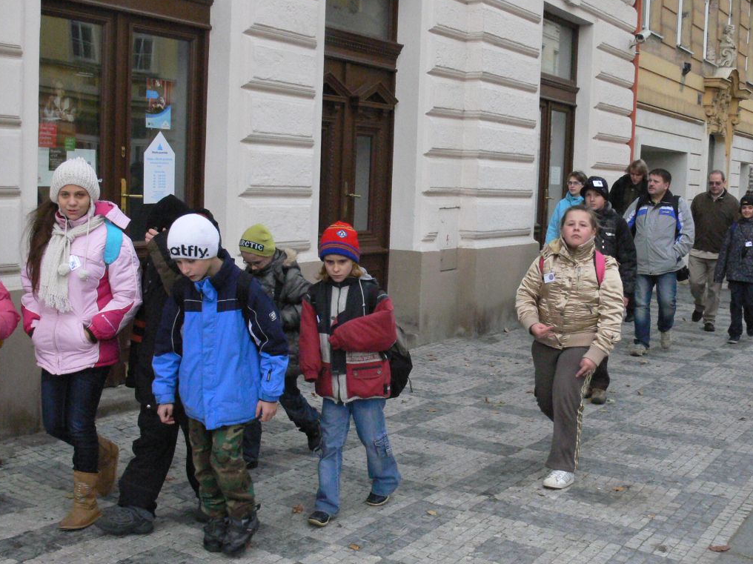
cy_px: 286
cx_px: 368
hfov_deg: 42.1
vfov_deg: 32.2
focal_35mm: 45
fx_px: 978
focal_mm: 7.4
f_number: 5.6
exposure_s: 1/250
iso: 400
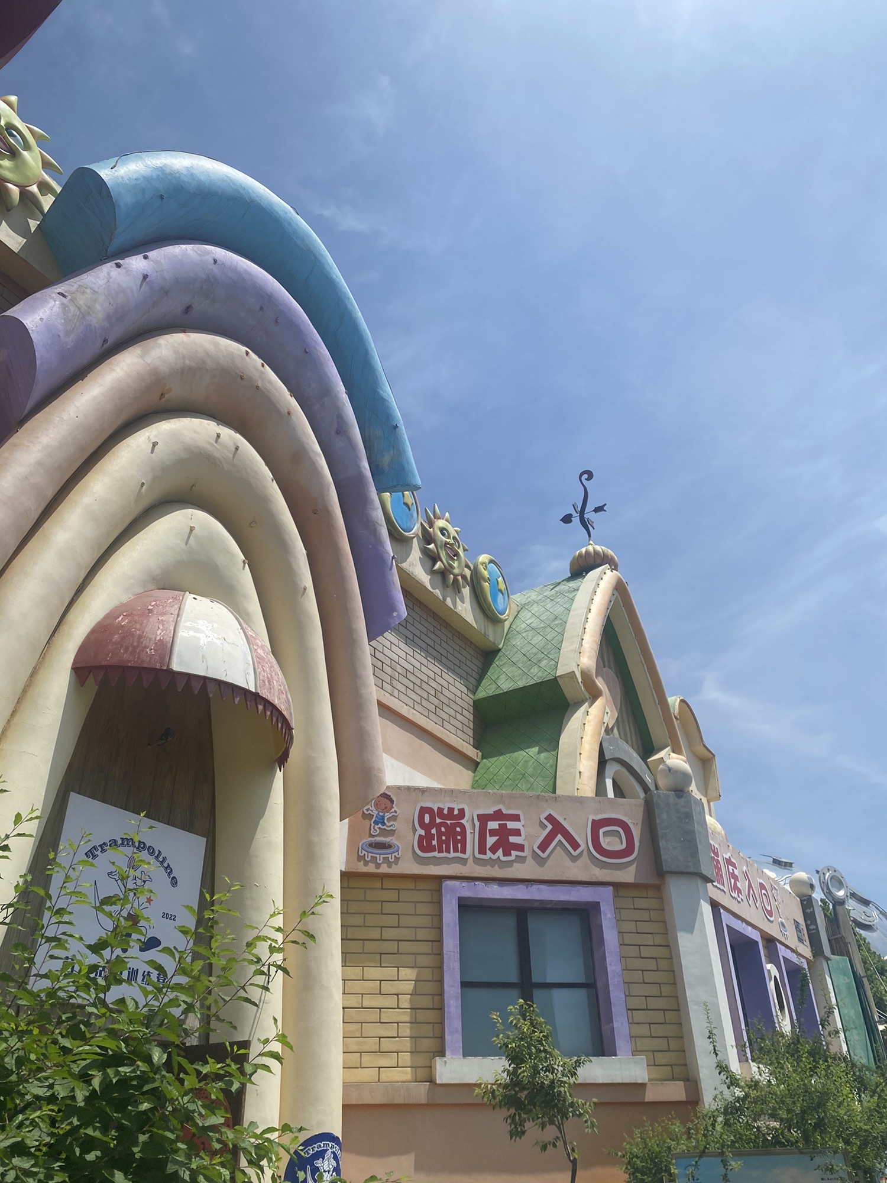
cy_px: 592
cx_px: 444
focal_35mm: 26
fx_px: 888
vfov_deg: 67.3
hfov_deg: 53.1
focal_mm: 4.25
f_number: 1.8
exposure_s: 1/4608
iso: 32
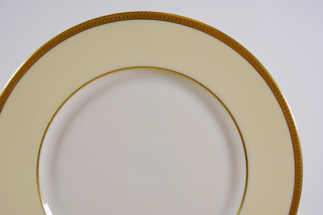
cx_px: 159
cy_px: 106
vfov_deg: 25.3
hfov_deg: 37.2
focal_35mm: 54
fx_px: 480
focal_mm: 35
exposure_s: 1/160
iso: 200
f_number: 5.6
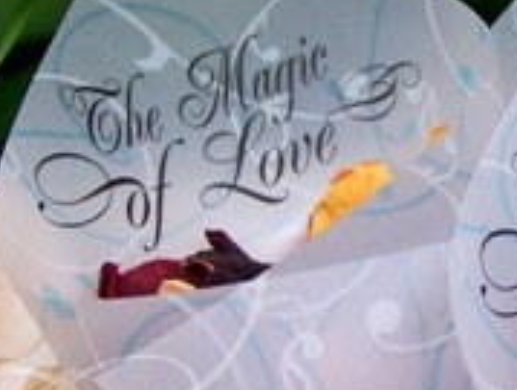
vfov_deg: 10.1
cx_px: 540
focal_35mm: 148
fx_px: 2215
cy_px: 176
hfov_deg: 13.1
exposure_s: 1/500
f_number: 3.1
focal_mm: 9.8
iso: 80
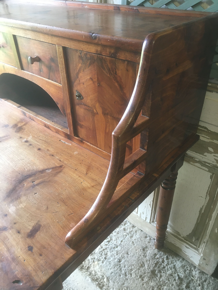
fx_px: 244
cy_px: 145
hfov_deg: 48.2
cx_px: 109
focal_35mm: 29
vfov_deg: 61.7
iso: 160
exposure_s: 1/33
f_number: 2.2
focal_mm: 4.15
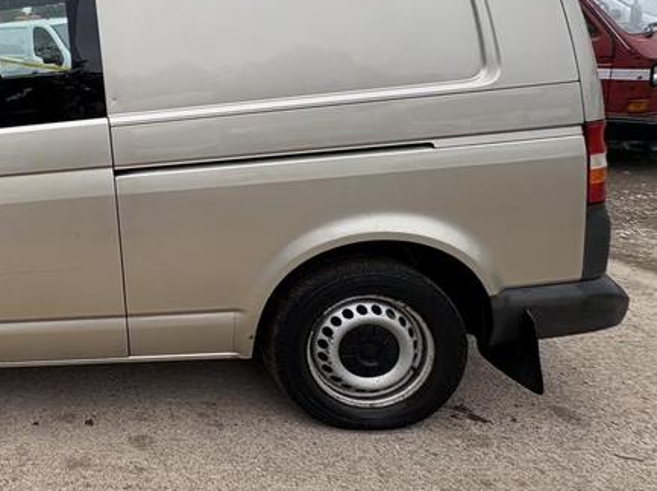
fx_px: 550
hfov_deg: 49.9
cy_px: 105
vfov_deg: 45.9
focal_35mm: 29
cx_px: -3
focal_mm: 2.22
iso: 40
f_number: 2.2
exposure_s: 1/324
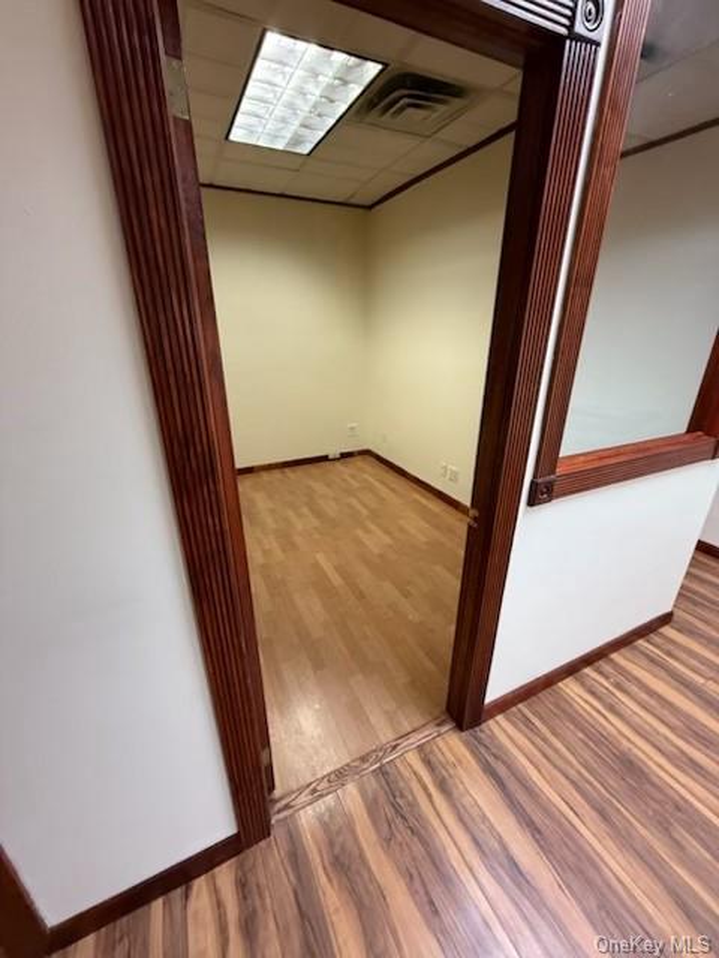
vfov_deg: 102.1
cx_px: 360
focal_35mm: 14
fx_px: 388
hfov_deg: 85.7
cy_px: 479
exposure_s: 1/41
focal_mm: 2.22
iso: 320
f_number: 2.2
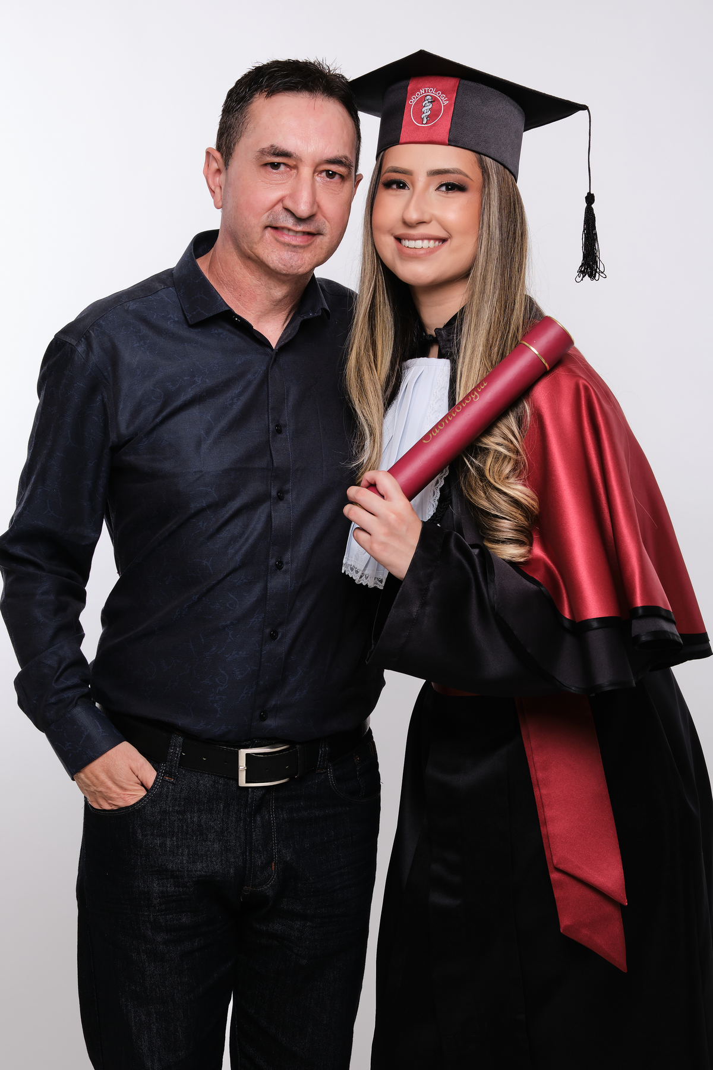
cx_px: 356
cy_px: 535
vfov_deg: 27.0
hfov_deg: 18.2
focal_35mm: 75
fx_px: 2228
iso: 160
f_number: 10
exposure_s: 1/200
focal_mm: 50
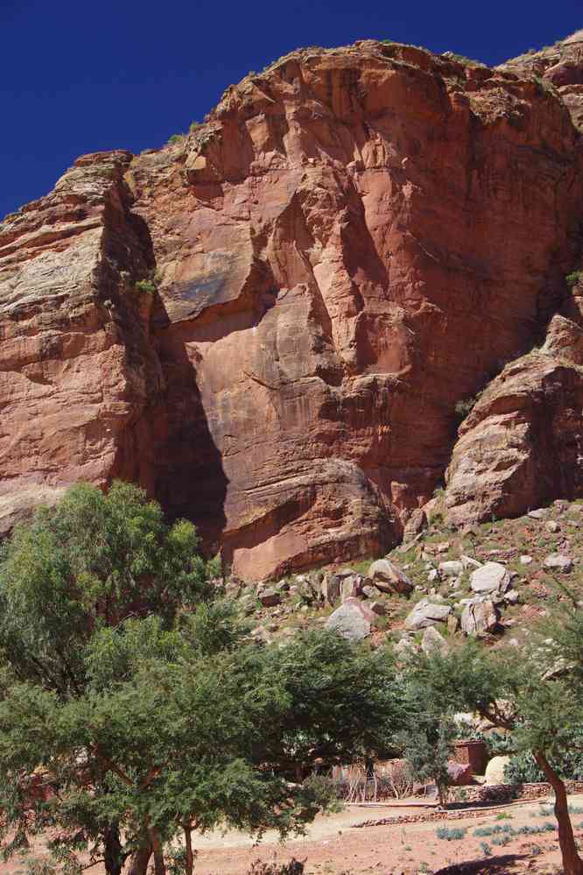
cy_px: 438
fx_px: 1555
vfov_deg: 31.4
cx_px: 292
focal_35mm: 64
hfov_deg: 21.2
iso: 200
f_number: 10
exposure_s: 1/80
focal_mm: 42.5
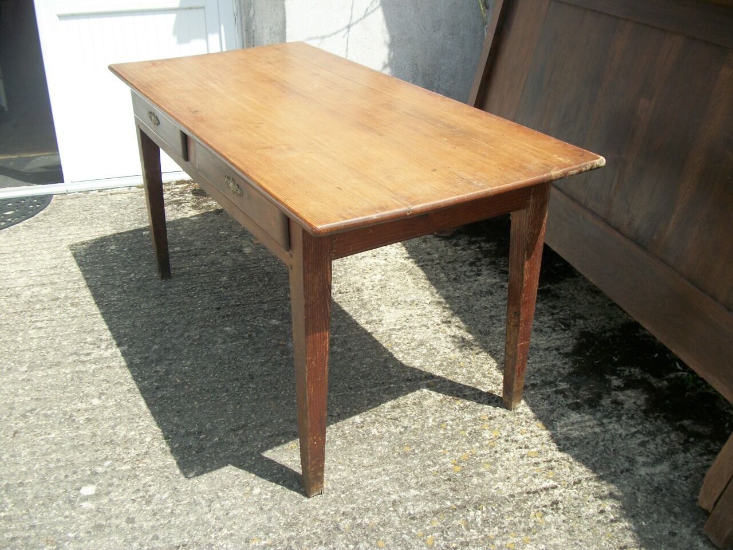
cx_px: 366
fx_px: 678
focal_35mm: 32
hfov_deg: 56.8
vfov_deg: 44.2
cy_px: 275
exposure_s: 1/125
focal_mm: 5.7
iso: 80
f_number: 8.8
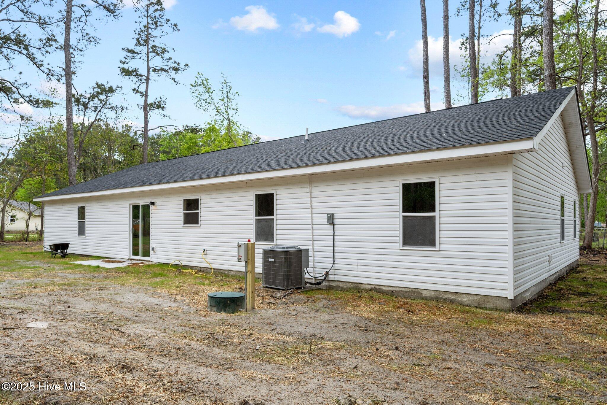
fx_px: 379
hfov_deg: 77.3
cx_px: 304
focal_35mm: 22
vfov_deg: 56.1
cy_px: 202
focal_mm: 22.5
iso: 250
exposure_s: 1/160
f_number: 7.1
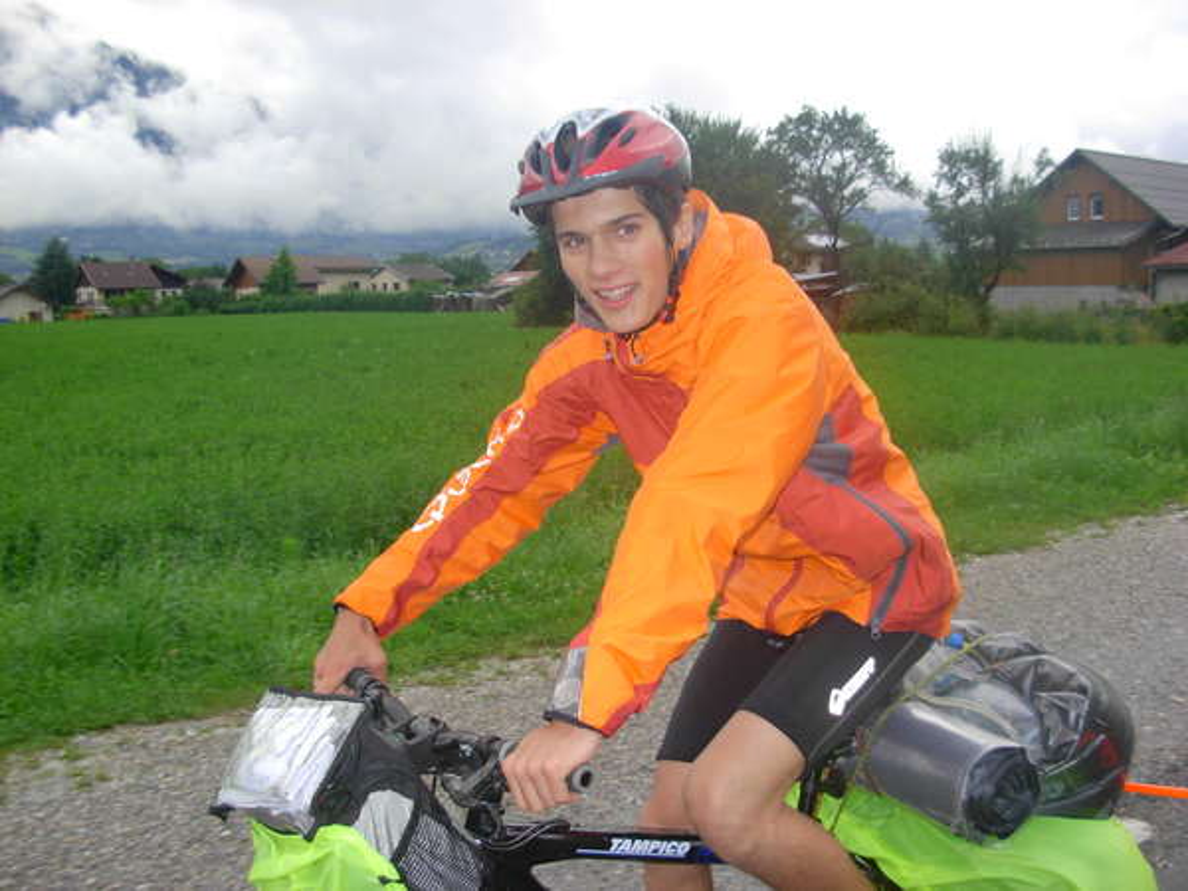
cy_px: 446
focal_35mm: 38
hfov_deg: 49.0
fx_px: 1304
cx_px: 594
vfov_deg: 37.7
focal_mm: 6.3
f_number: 2.9
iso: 79
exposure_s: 1/322
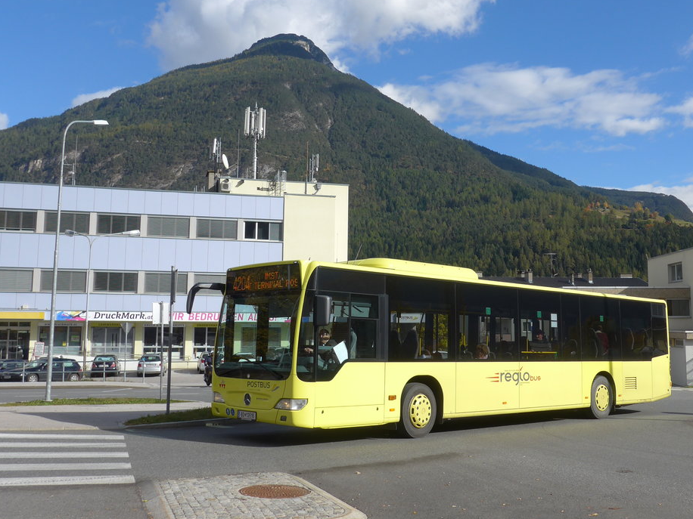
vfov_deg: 37.6
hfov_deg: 48.7
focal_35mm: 38
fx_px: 761
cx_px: 414
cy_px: 220
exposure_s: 1/2000
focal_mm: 6
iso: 80
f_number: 2.8
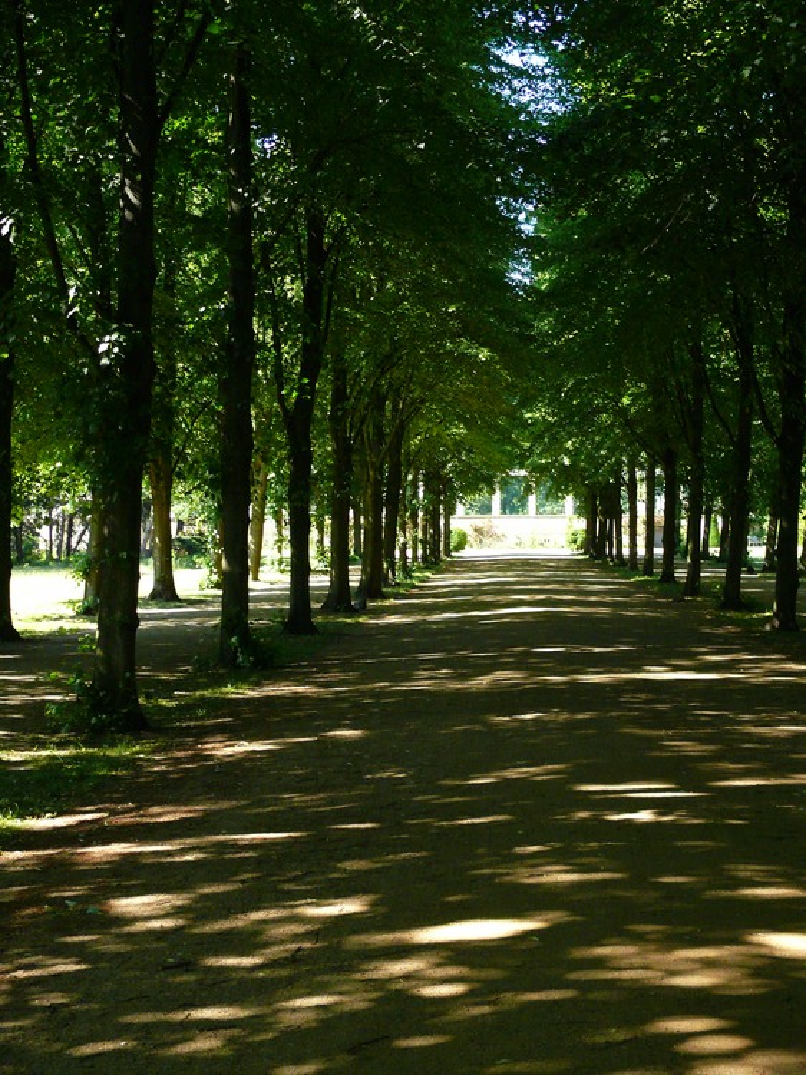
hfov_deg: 26.1
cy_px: 538
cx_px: 403
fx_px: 1740
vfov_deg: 34.4
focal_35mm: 56
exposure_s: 1/125
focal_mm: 11.8
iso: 320
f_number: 3.2
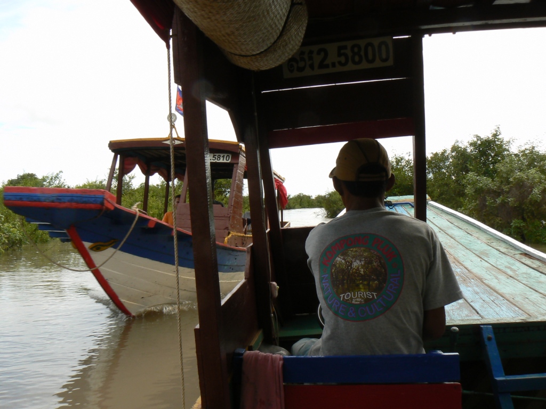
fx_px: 568
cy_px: 204
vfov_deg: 39.7
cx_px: 273
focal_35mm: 36
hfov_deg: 51.4
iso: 80
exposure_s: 1/125
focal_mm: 6
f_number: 5.6
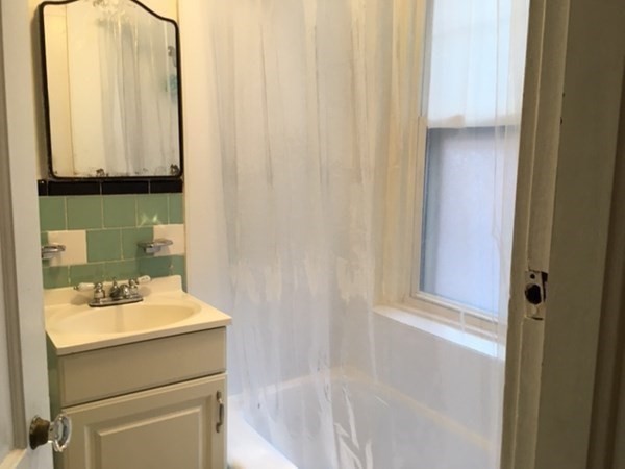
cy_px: 234
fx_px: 524
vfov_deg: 48.2
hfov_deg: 61.7
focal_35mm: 29
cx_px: 312
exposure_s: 1/30
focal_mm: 4.15
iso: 64
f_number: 2.2
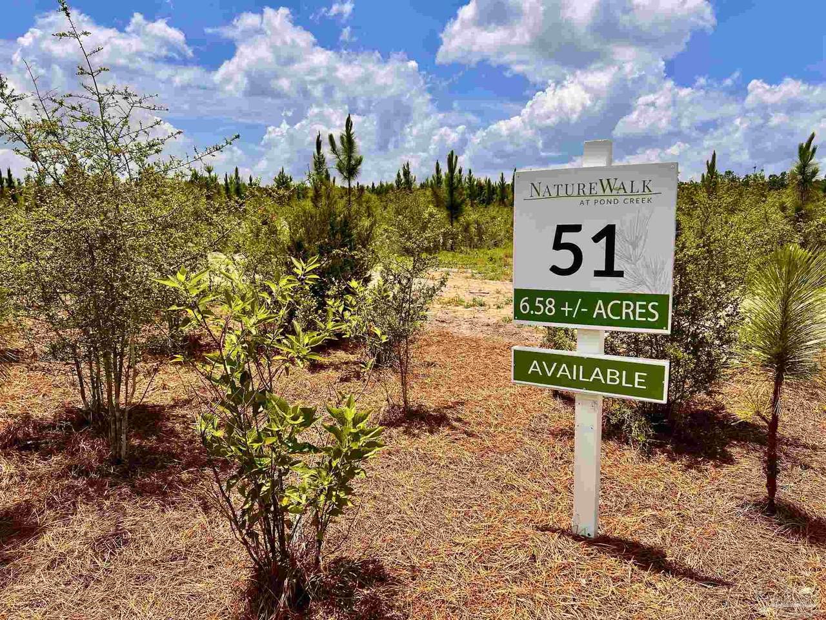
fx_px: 620
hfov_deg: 67.3
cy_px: 310
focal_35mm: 26
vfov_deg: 53.1
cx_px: 413
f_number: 1.5
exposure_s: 1/4630
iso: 50
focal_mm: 5.7
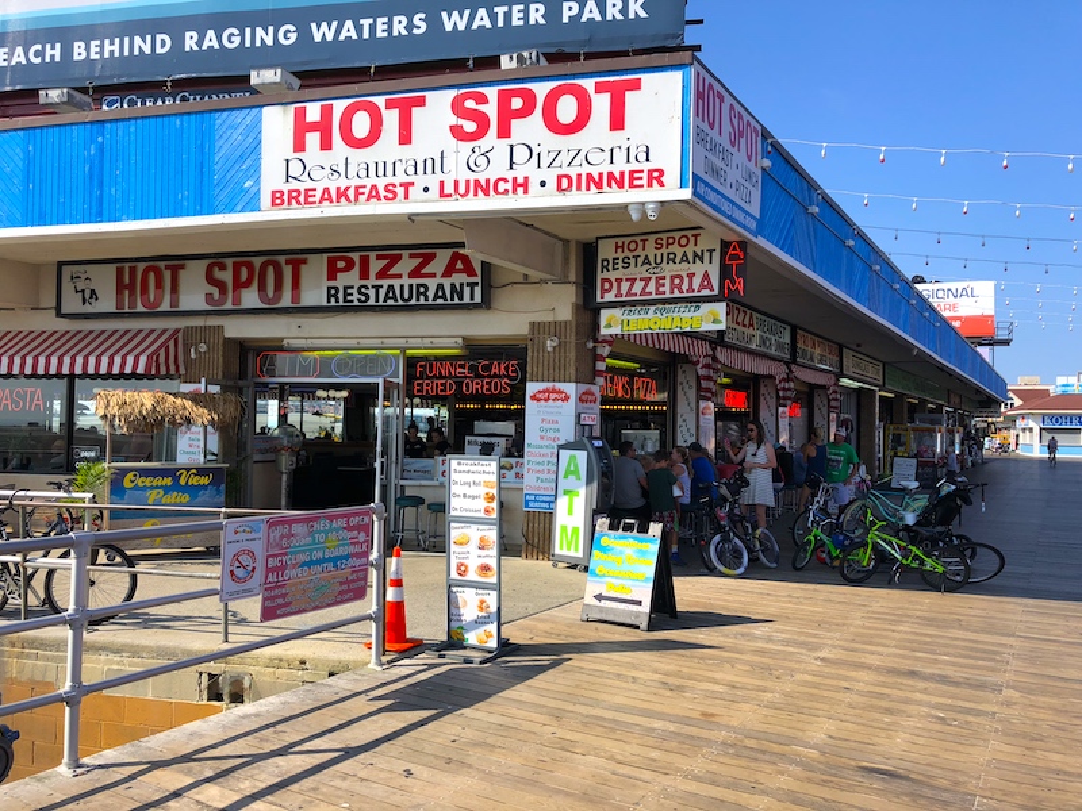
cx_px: 541
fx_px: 875
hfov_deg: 63.4
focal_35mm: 28
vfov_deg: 49.7
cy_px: 406
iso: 20
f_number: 1.8
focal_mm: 3.99
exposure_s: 1/1799
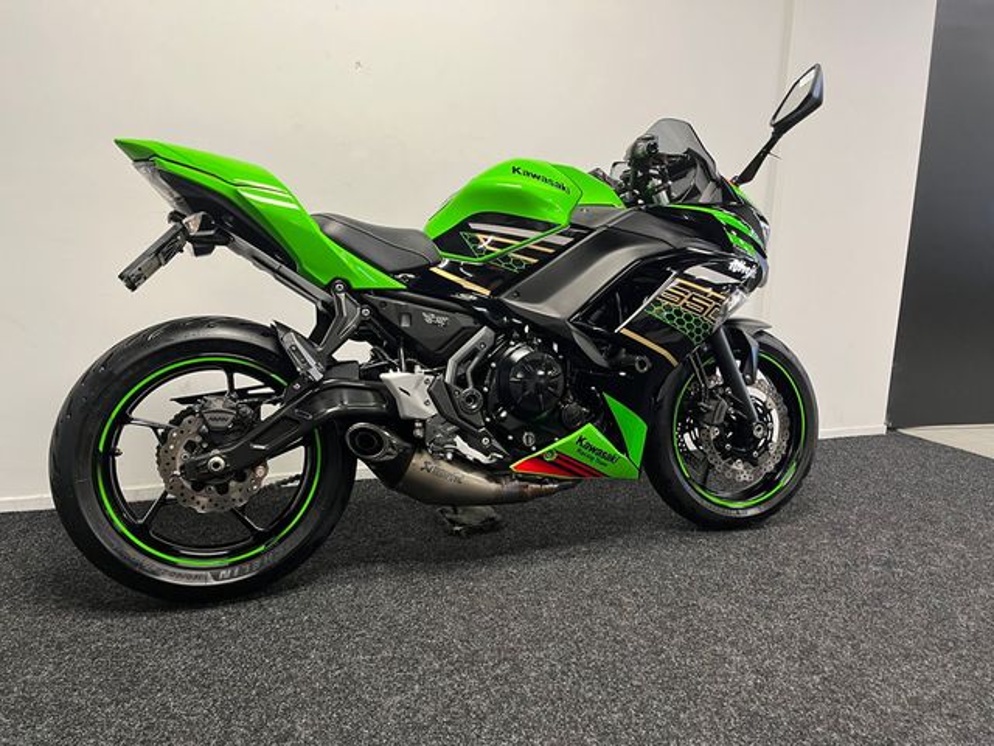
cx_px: 497
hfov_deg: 67.3
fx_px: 747
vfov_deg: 53.1
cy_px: 373
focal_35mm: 26
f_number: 1.6
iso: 125
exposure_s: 1/50
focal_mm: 5.1
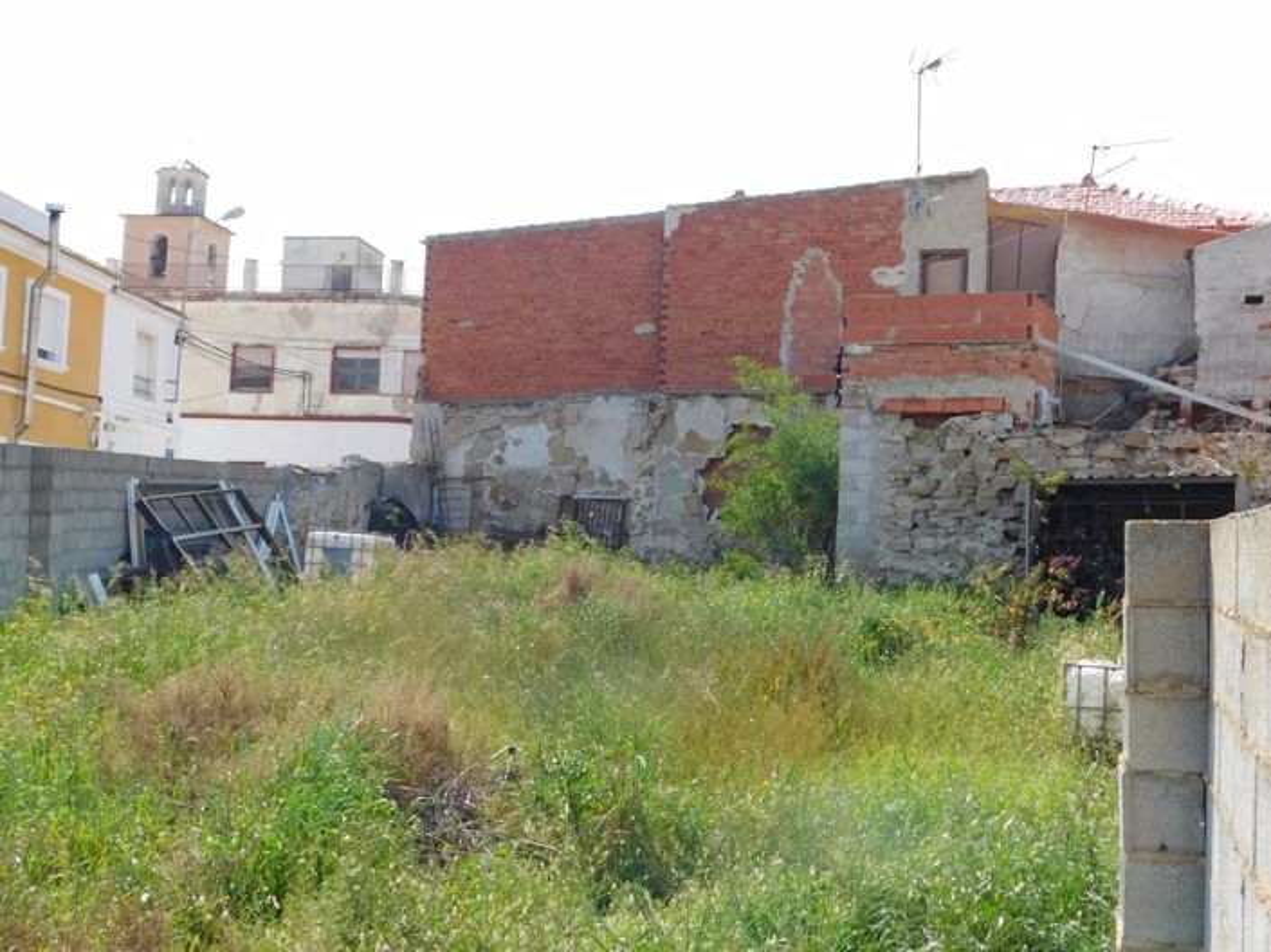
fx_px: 1468
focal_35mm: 40
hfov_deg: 46.8
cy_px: 476
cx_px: 636
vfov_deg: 35.9
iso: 125
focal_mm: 7.1
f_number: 3.6
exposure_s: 1/800
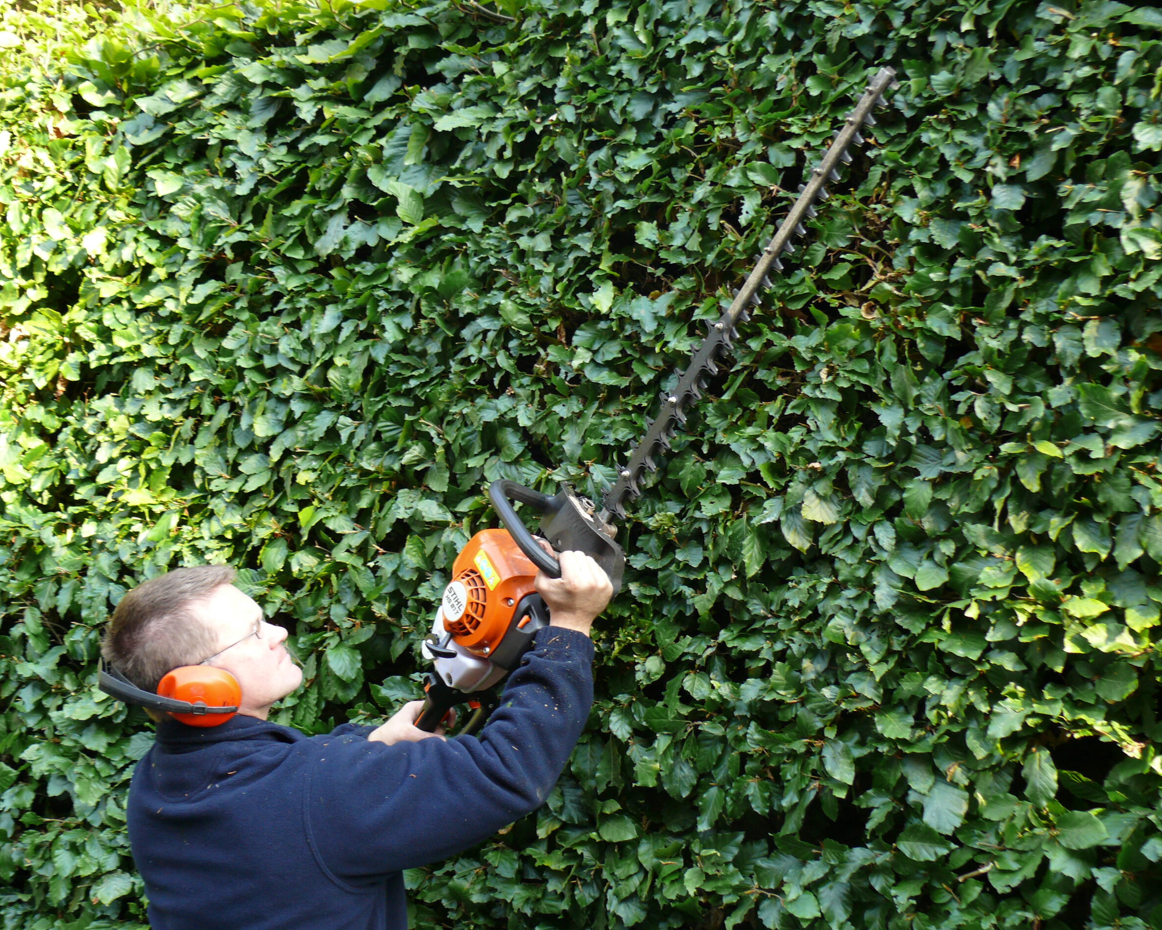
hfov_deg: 35.4
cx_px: 598
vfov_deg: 28.6
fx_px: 1823
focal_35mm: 53
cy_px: 463
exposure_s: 1/40
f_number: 3.2
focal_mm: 10.5
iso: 100
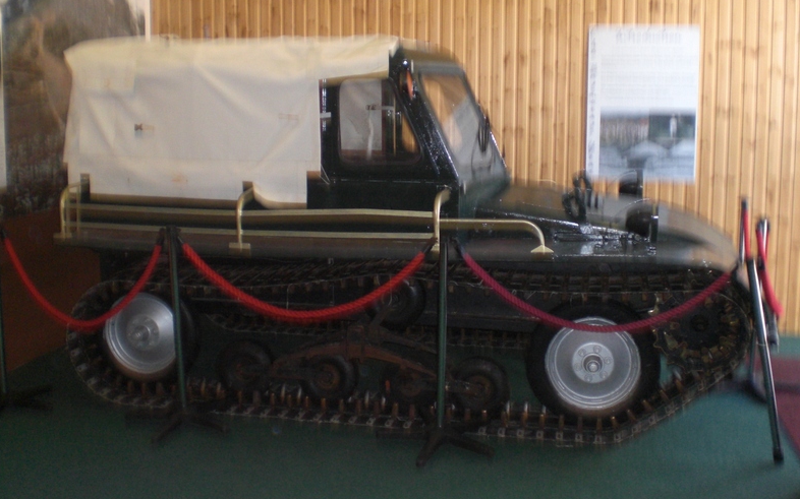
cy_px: 209
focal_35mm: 41
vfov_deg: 31.2
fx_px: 894
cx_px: 394
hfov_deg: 48.2
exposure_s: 1/60
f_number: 3.1
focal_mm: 6.3
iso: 200
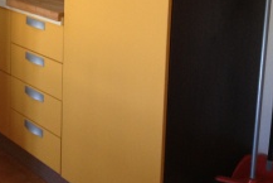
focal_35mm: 75
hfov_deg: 26.0
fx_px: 569
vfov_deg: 17.7
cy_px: -6
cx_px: 21
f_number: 2.4
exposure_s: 1/20
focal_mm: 4.28
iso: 200
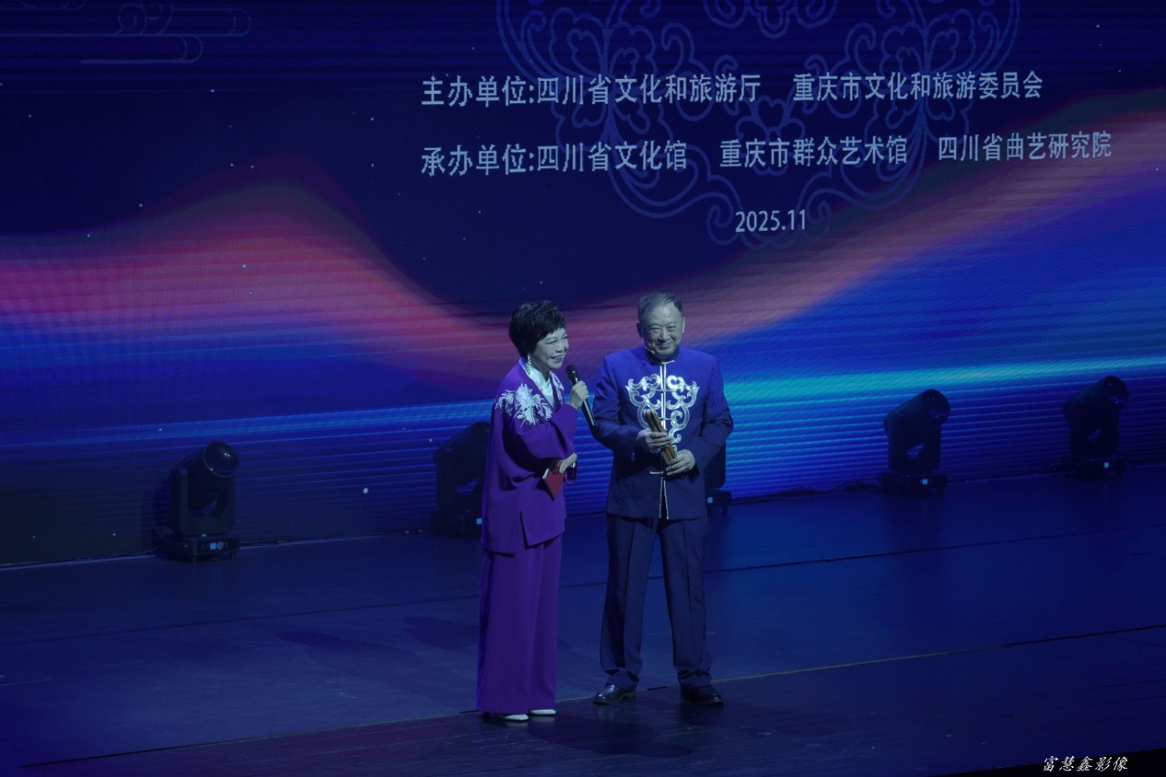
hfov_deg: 19.5
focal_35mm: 105
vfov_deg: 13.0
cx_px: 583
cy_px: 388
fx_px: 3400
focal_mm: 105
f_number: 4
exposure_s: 1/800
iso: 1250
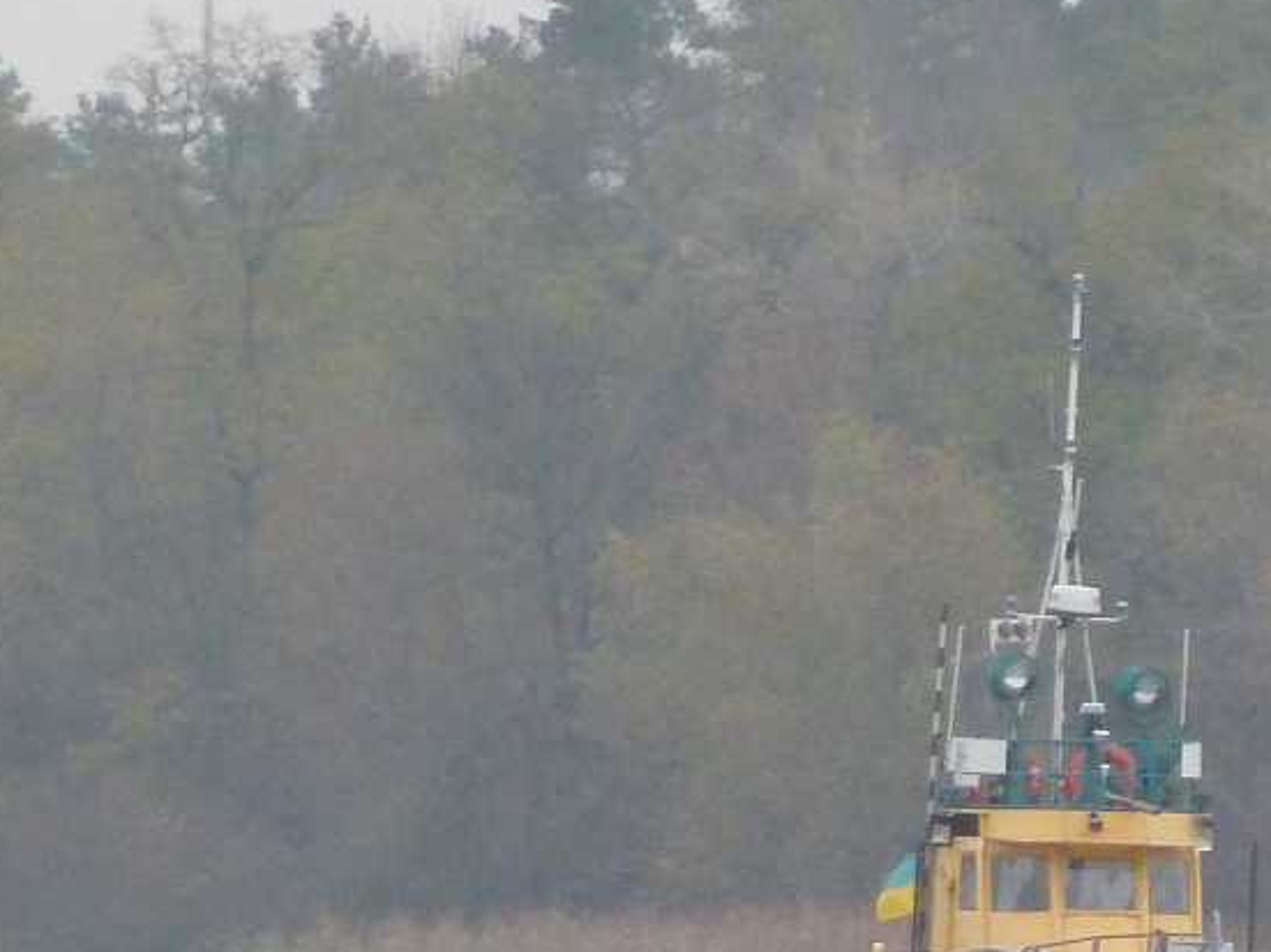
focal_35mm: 942
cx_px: 1040
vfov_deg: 1.6
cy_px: 979
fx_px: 34580
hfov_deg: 2.1
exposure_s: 1/125
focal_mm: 49.2
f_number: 4.9
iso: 400
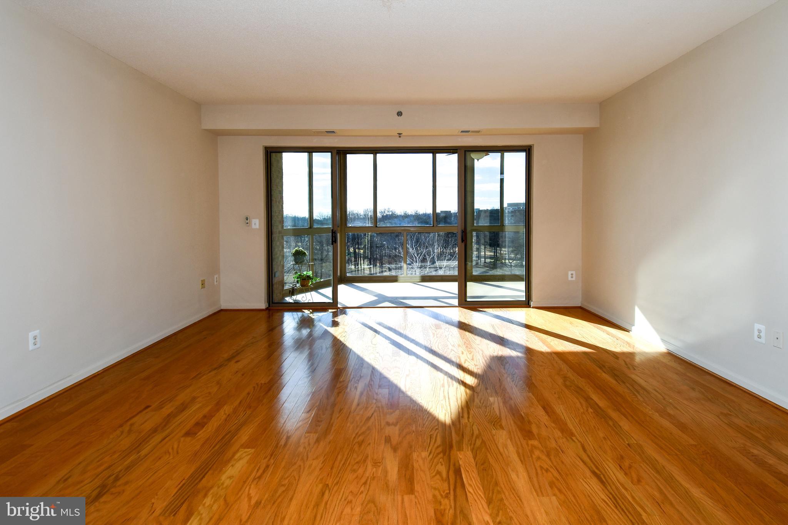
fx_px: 394
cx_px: 394
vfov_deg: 67.4
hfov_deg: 90.0
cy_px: 262
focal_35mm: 18
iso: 100
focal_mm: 12
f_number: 8
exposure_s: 1/250
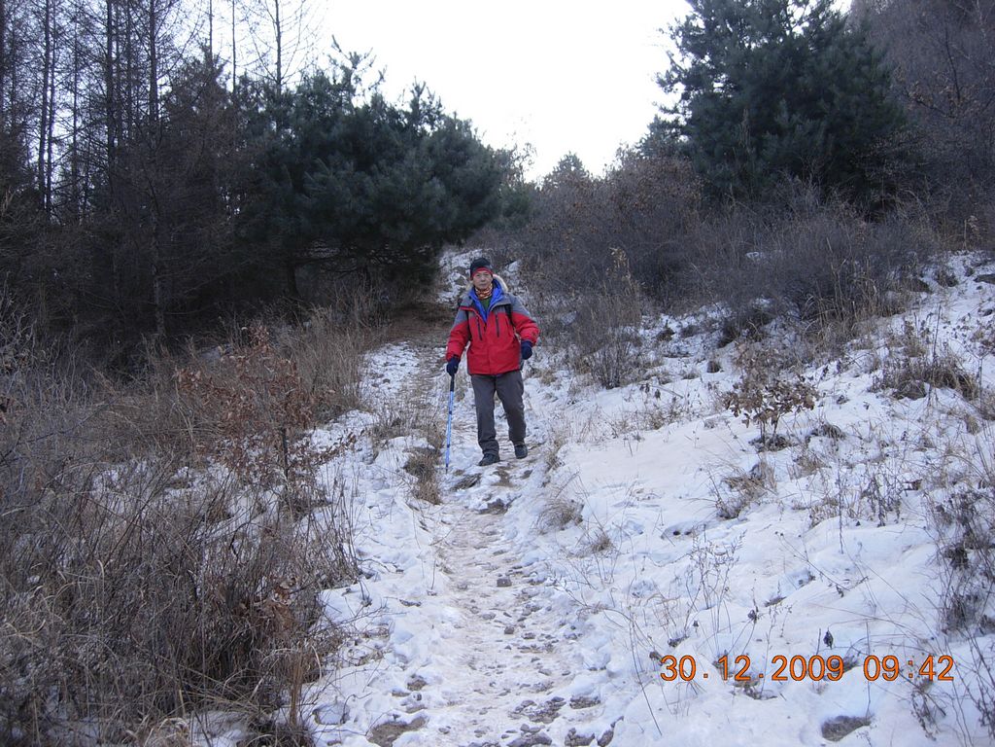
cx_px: 498
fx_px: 1035
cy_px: 374
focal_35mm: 36
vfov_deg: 39.7
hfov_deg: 51.4
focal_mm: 7.5
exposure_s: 1/98.7
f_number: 3.4
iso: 50
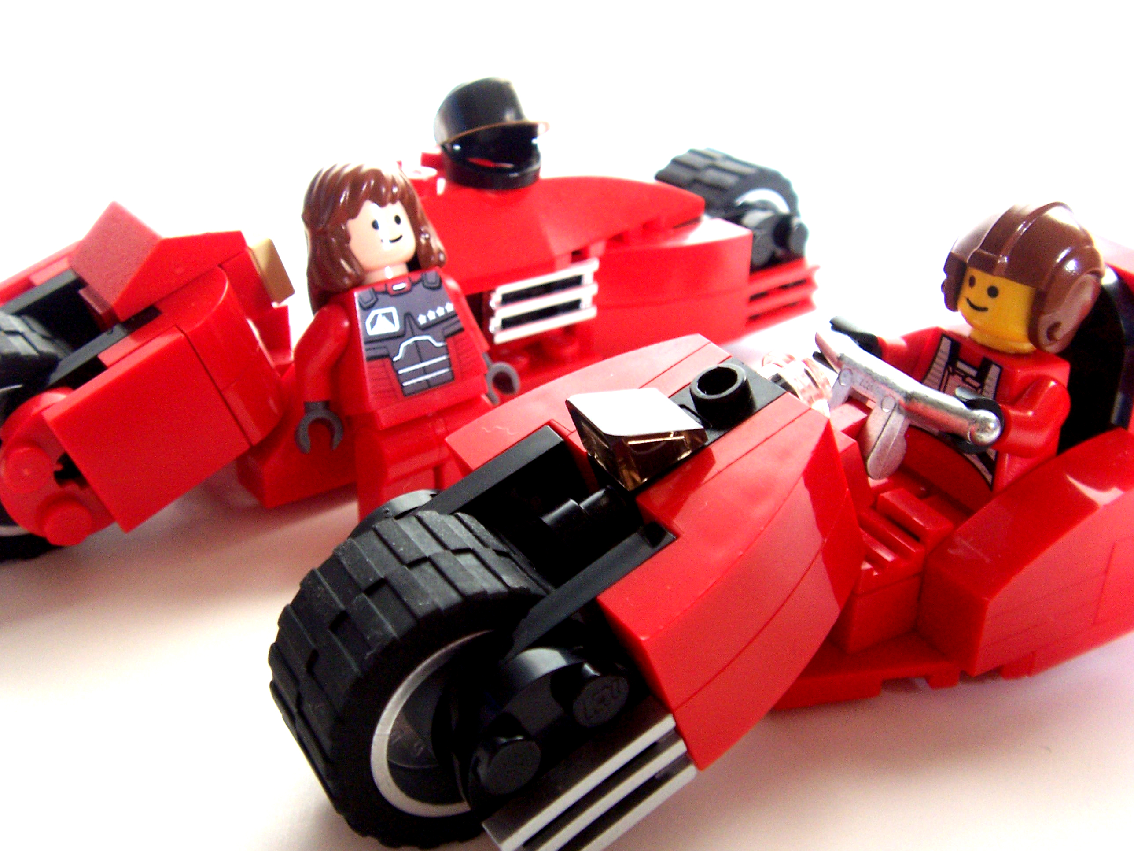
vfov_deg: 36.8
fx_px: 1278
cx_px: 567
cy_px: 426
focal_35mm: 39
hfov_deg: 47.9
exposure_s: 1/15
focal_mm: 6.4
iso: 160
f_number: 3.9
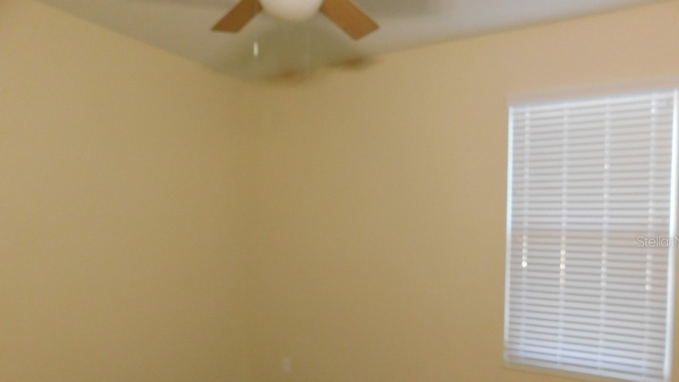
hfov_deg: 71.9
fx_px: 468
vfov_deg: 44.0
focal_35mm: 26
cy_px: 241
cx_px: 349
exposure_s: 1/25
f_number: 3
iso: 400
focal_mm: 4
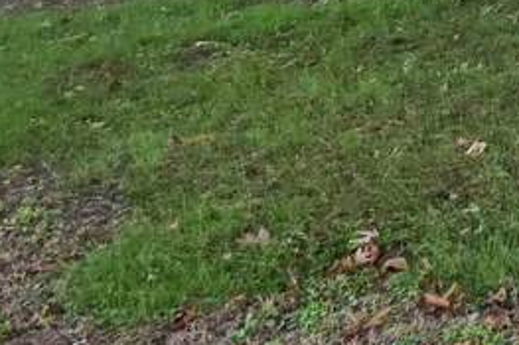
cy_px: -275
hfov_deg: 16.6
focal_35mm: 73
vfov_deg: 15.9
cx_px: 1147
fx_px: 1052
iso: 400
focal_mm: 10
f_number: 9
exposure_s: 1/125
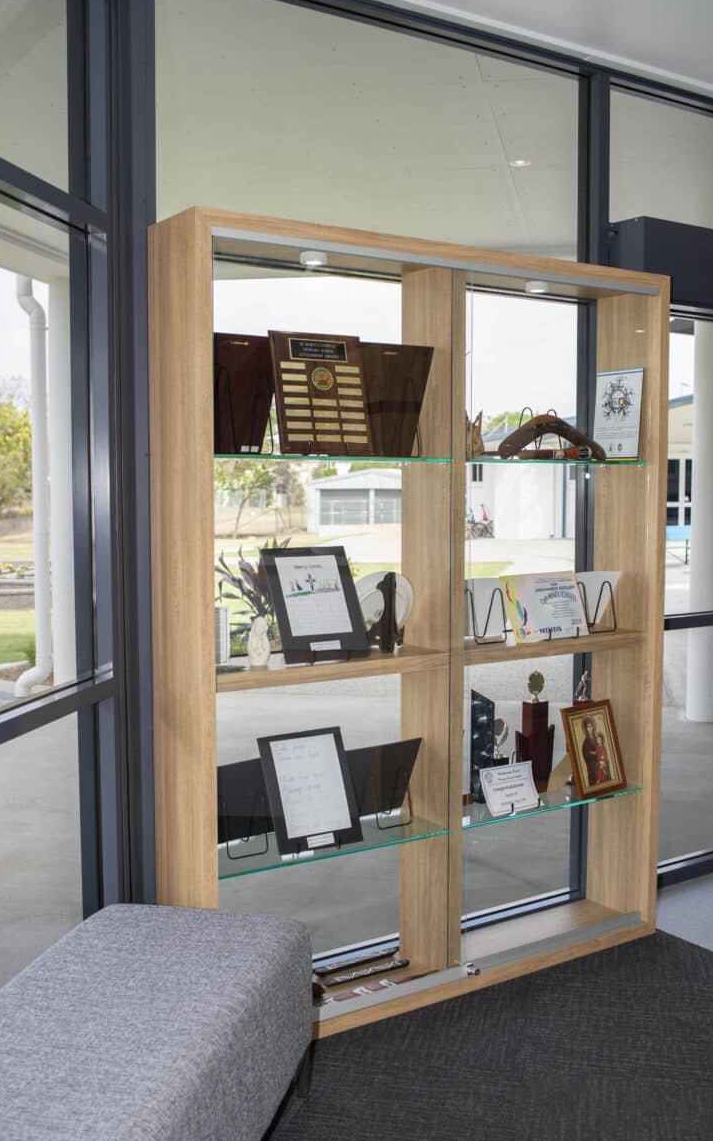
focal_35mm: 36
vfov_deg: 54.0
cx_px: 379
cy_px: 570
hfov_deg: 35.3
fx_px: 1119
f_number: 5
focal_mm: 35
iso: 100
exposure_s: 1/80
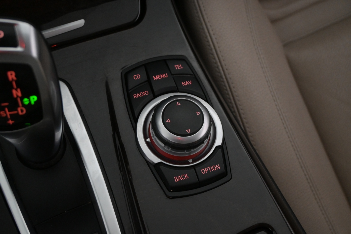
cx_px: 176
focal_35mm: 49
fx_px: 475
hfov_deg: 40.5
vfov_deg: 27.7
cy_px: 117
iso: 2500
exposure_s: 1/80
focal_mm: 32.5
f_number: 5
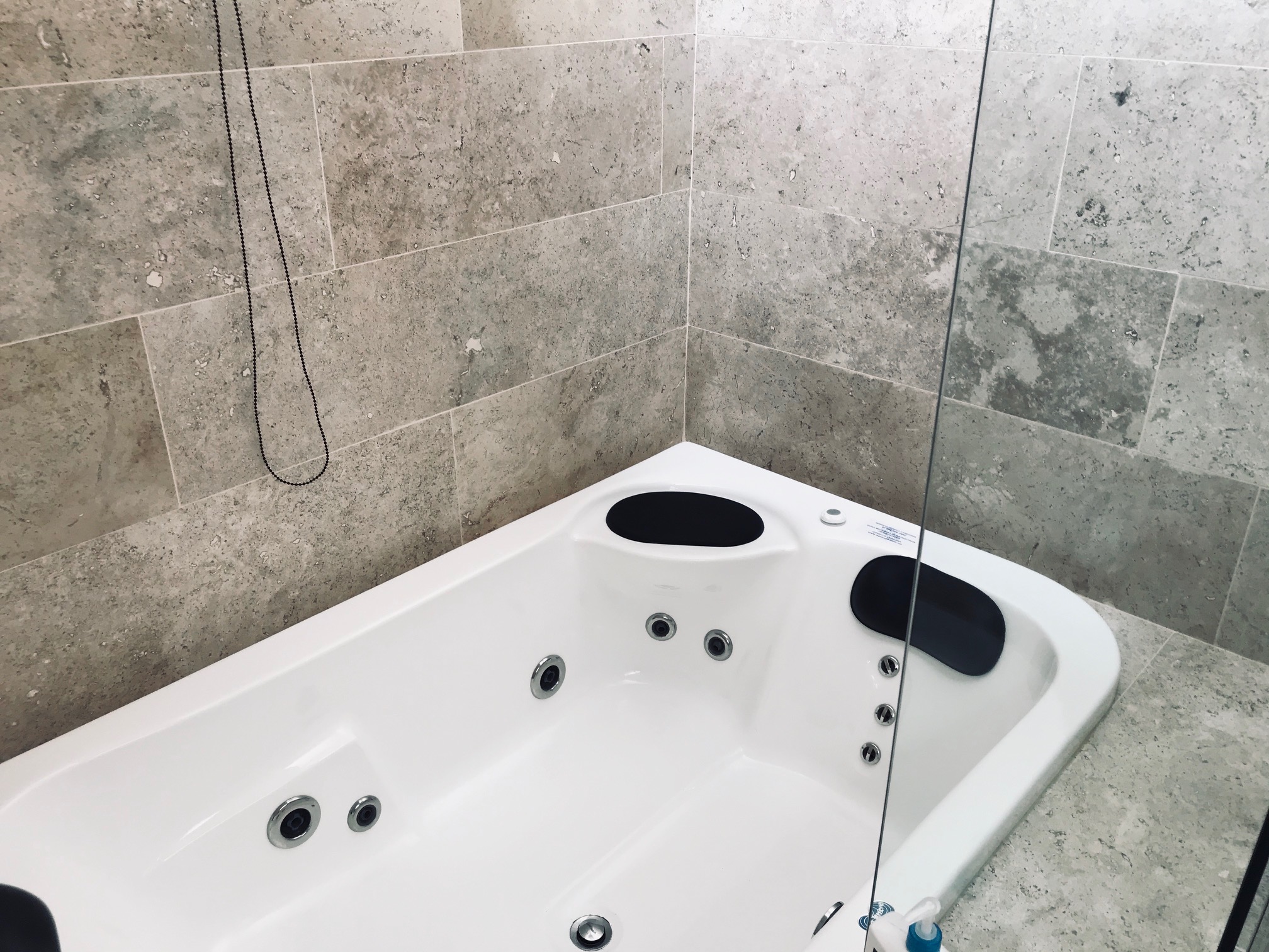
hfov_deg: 63.4
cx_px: 634
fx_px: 1026
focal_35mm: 28
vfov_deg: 49.7
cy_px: 476
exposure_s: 1/90
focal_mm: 3.99
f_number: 1.8
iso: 32
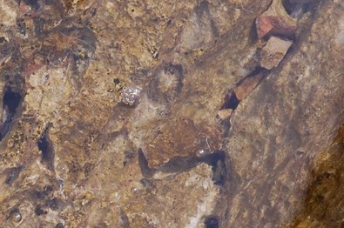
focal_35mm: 252
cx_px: -94
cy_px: 258
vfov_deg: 5.4
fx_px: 2400
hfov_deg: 8.1
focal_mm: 55
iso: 200
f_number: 8
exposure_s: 1/250
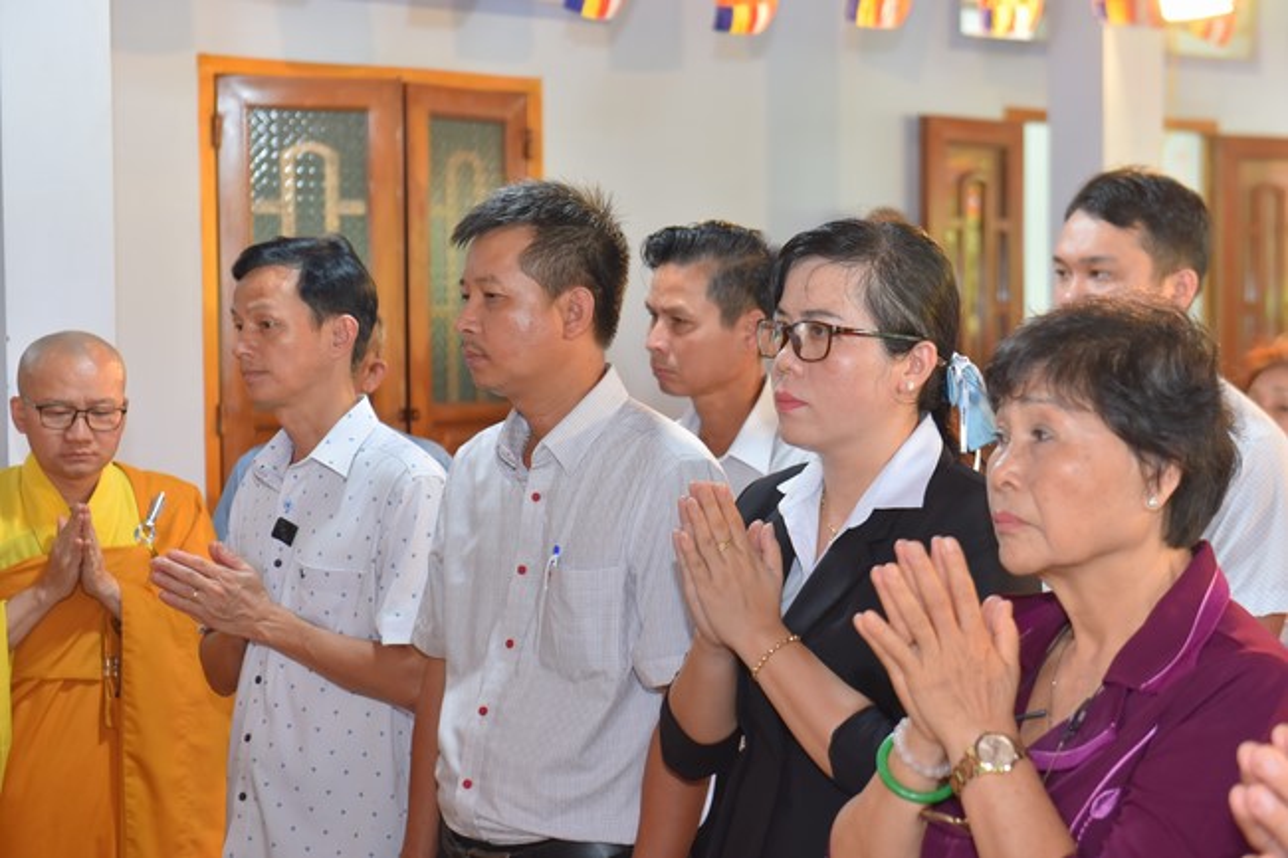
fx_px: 2218
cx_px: 644
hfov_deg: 32.4
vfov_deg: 21.9
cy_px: 429
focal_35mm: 62
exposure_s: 1/60
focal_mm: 62
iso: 500
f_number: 3.5
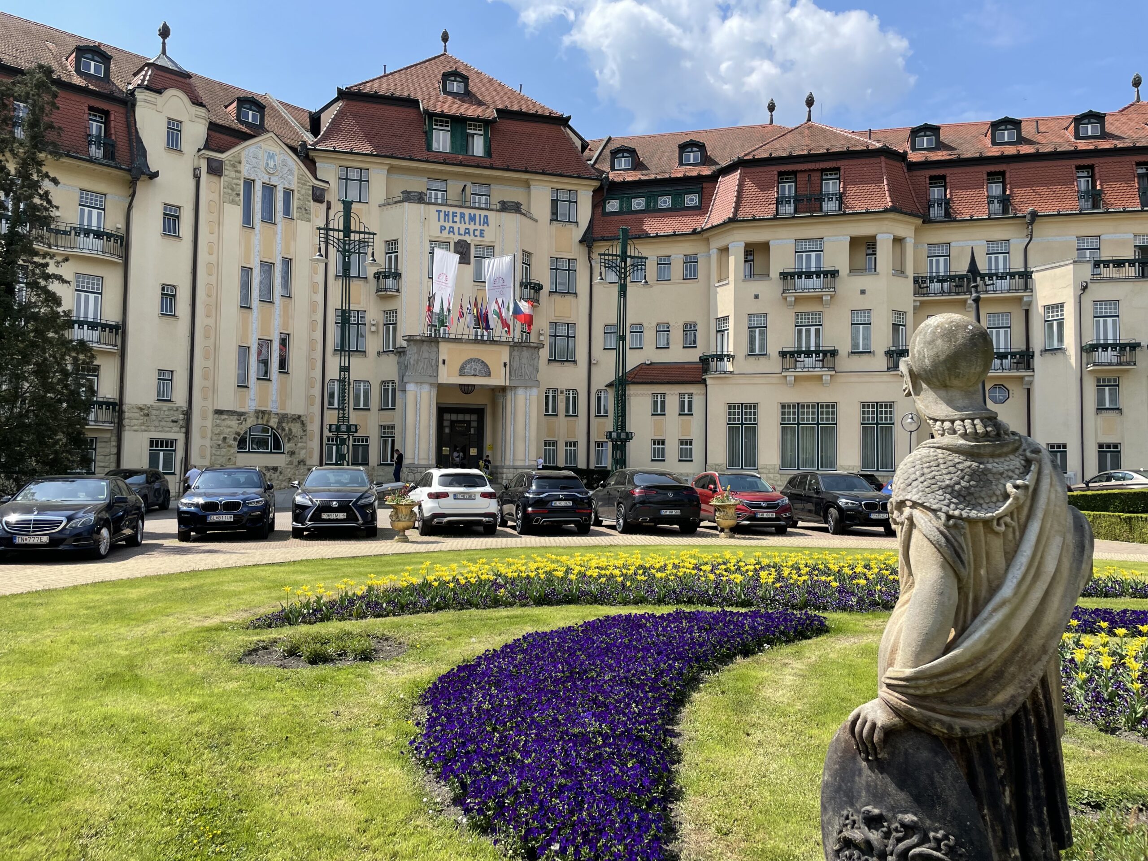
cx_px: 574
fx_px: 862
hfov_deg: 67.3
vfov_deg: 53.1
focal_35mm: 26
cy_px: 430
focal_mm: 4.2
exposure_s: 1/2451
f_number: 1.6
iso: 32
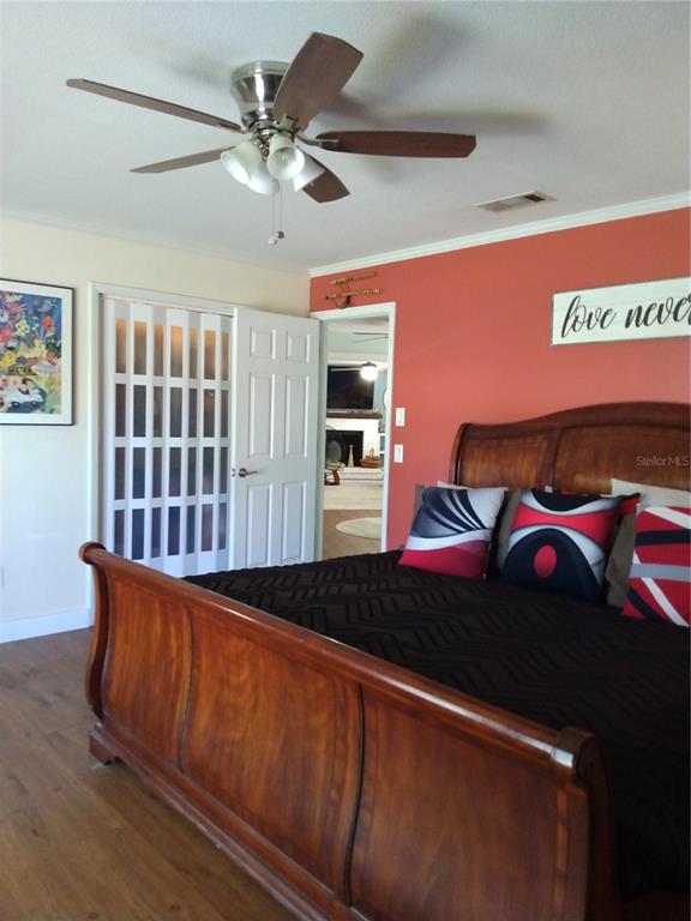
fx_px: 532
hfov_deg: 66.0
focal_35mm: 20
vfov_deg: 81.7
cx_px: 346
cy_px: 460
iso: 638
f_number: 2
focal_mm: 3.54
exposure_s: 1/30
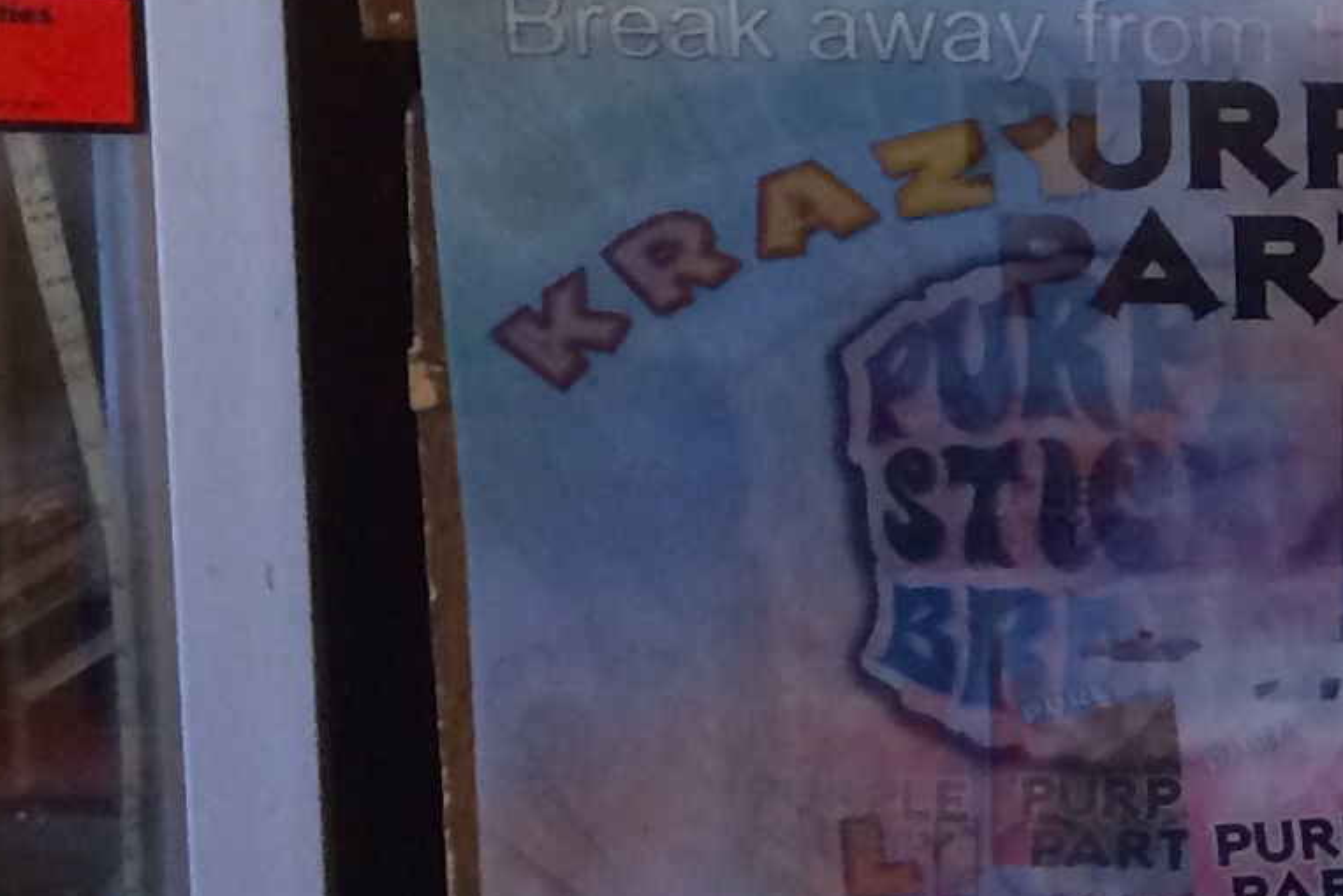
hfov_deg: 13.8
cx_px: 2631
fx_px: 4776
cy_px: -68
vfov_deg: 10.6
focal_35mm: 128
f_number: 2.2
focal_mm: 4.15
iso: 125
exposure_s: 1/30
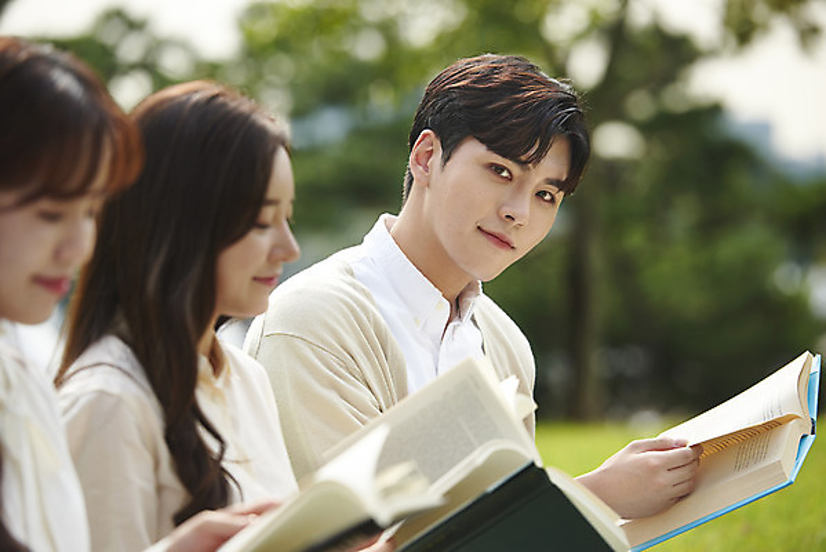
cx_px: 413
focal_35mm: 175
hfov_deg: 11.7
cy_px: 276
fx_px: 4017
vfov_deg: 7.9
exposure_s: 1/1600
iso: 320
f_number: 3.5
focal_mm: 175
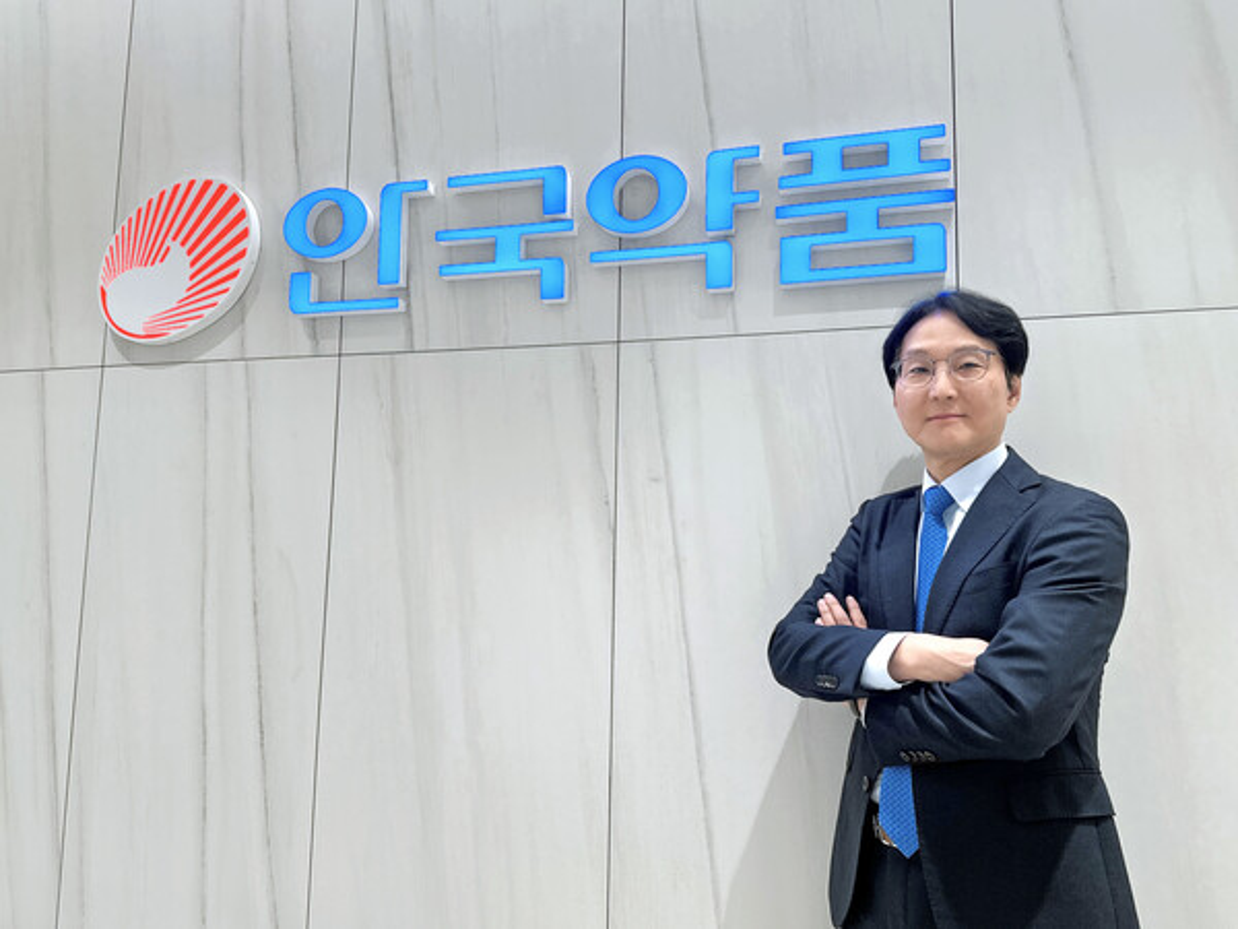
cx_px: 619
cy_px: 464
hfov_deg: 71.6
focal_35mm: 24
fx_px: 858
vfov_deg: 56.8
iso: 64
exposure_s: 1/120
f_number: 1.78
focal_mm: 6.86
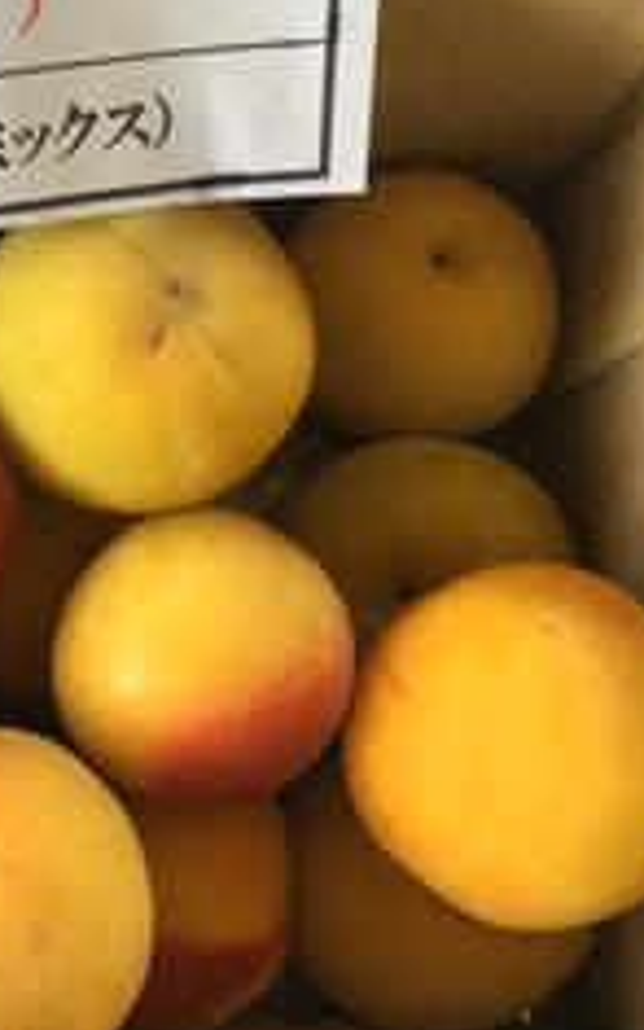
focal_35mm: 56
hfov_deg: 21.7
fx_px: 1572
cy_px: 491
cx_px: -101
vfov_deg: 36.3
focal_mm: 3.3
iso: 40
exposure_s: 1/30
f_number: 2.4
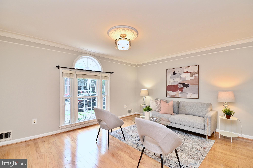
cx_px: 126
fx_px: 105
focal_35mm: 15
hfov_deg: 100.4
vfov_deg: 77.3
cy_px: 84
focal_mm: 10
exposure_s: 1/15
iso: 320
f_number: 7.1
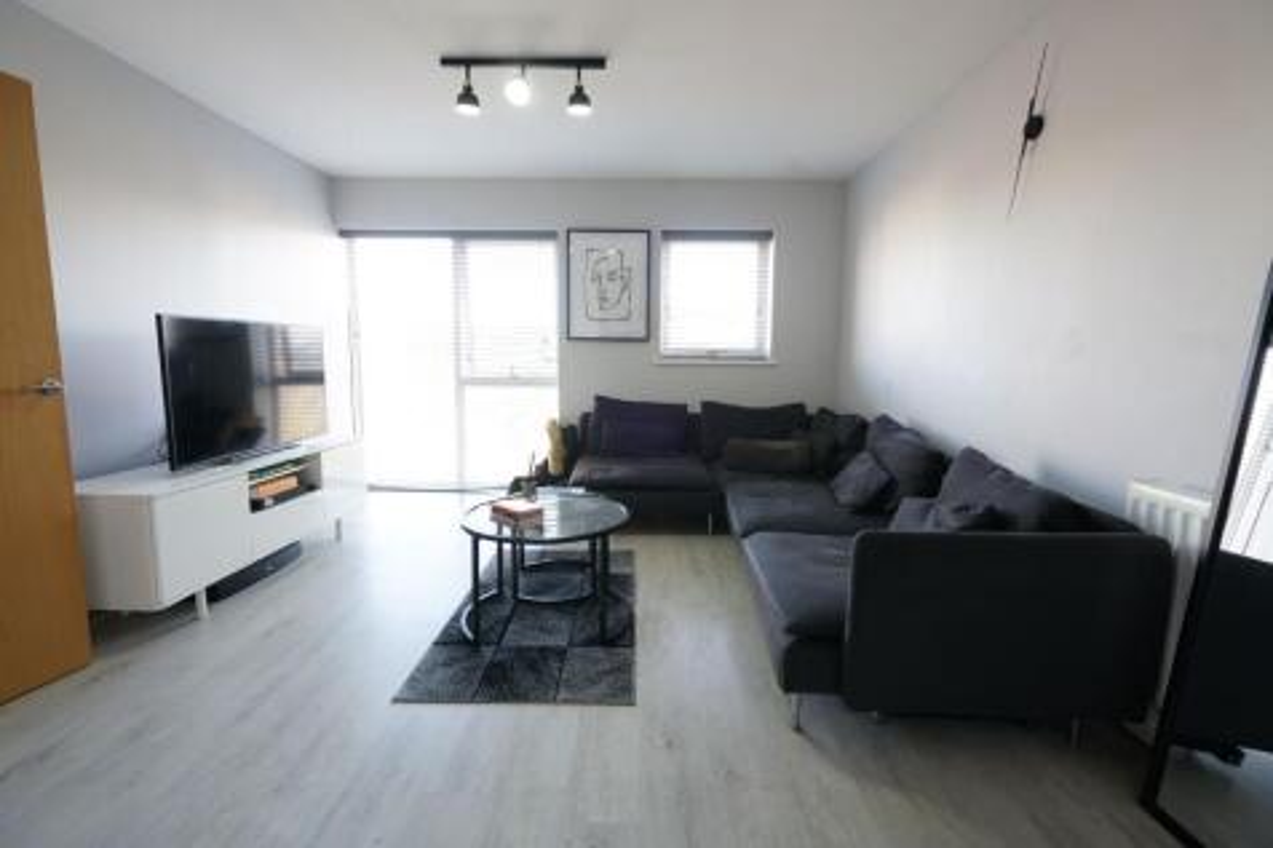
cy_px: 424
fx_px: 566
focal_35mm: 16
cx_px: 636
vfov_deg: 73.7
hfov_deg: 96.8
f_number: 5.6
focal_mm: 16
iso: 500
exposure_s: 1/20
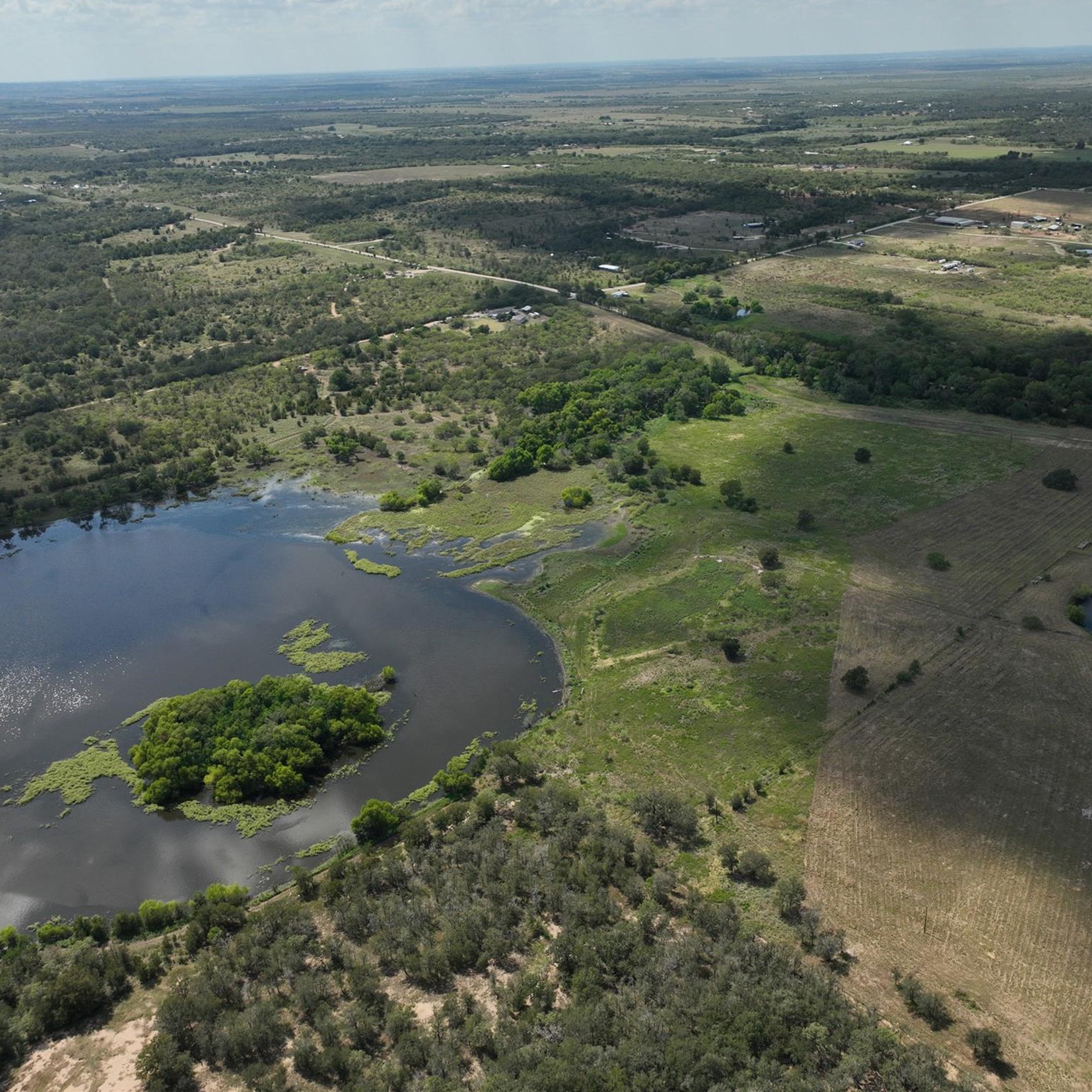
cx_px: 592
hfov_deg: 55.6
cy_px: 533
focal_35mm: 29
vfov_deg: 55.6
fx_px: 1035
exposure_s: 1/4000
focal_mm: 12.29
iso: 150
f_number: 2.8
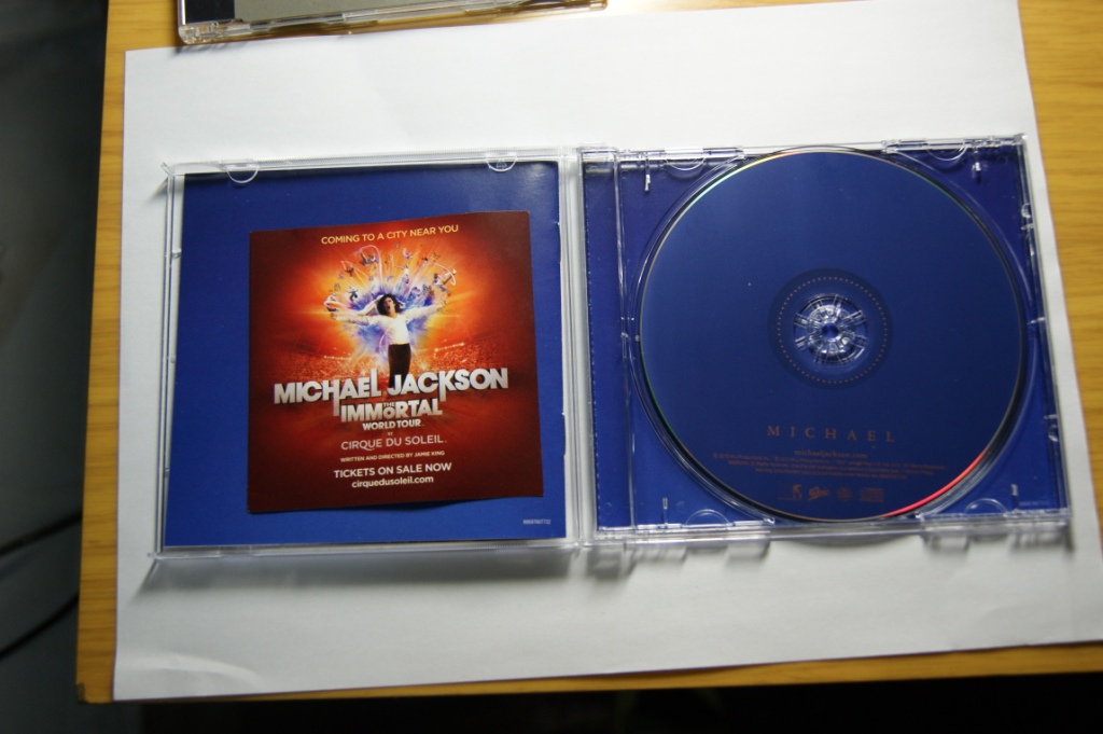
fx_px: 1194
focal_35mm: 39
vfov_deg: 34.2
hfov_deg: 49.6
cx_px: 552
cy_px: 367
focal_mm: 26
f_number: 4.5
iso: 320
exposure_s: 1/50
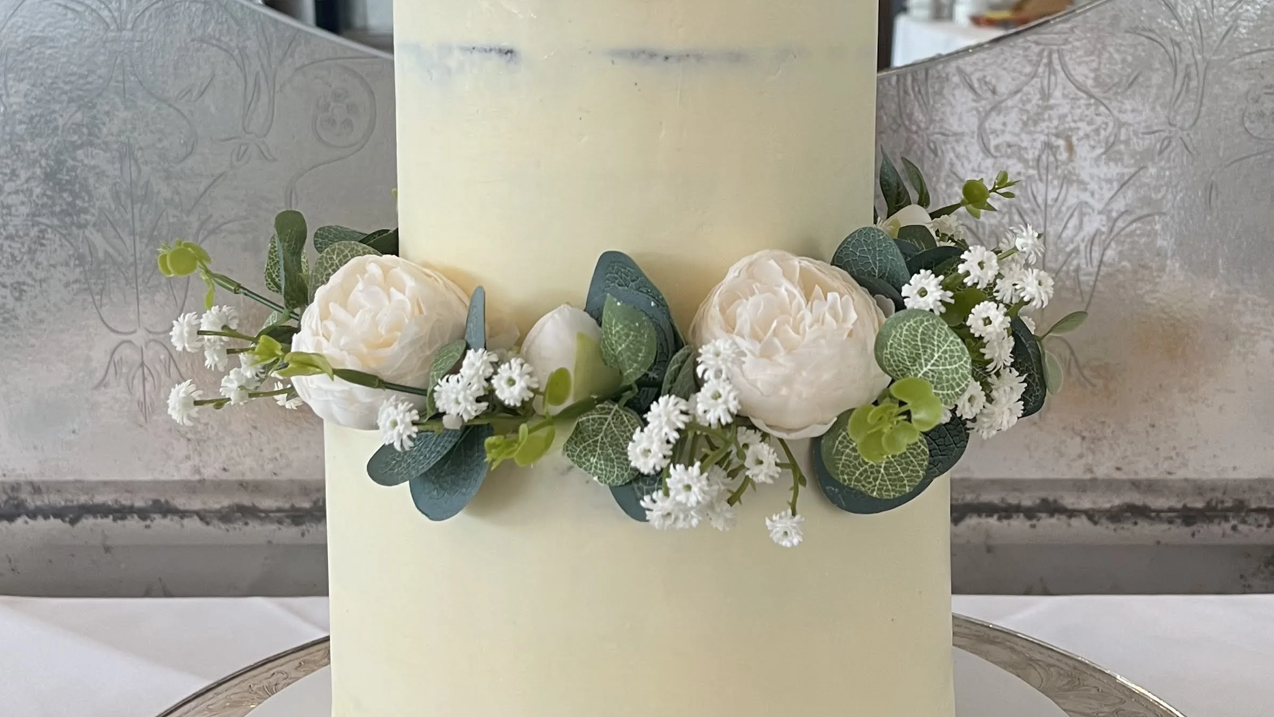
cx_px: 662
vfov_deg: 24.8
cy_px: 231
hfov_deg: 42.9
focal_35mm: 48
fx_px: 1621
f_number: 1.6
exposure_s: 1/50
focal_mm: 5.1
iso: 80
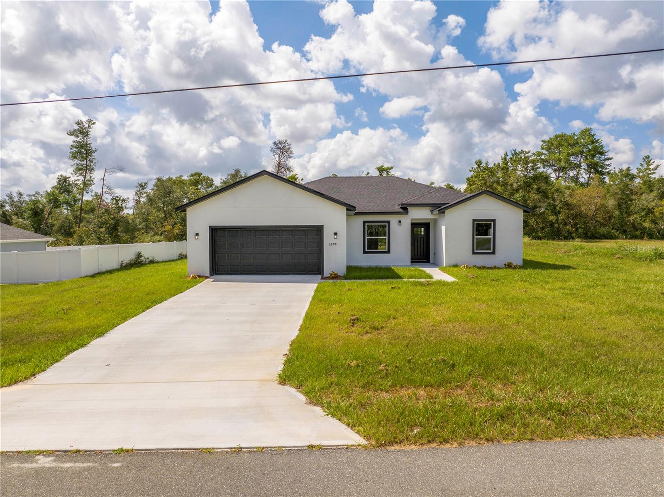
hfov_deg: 71.6
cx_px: 332
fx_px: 460
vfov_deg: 56.7
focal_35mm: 24
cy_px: 248
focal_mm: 12.29
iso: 110
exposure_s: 1/3200
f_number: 2.8
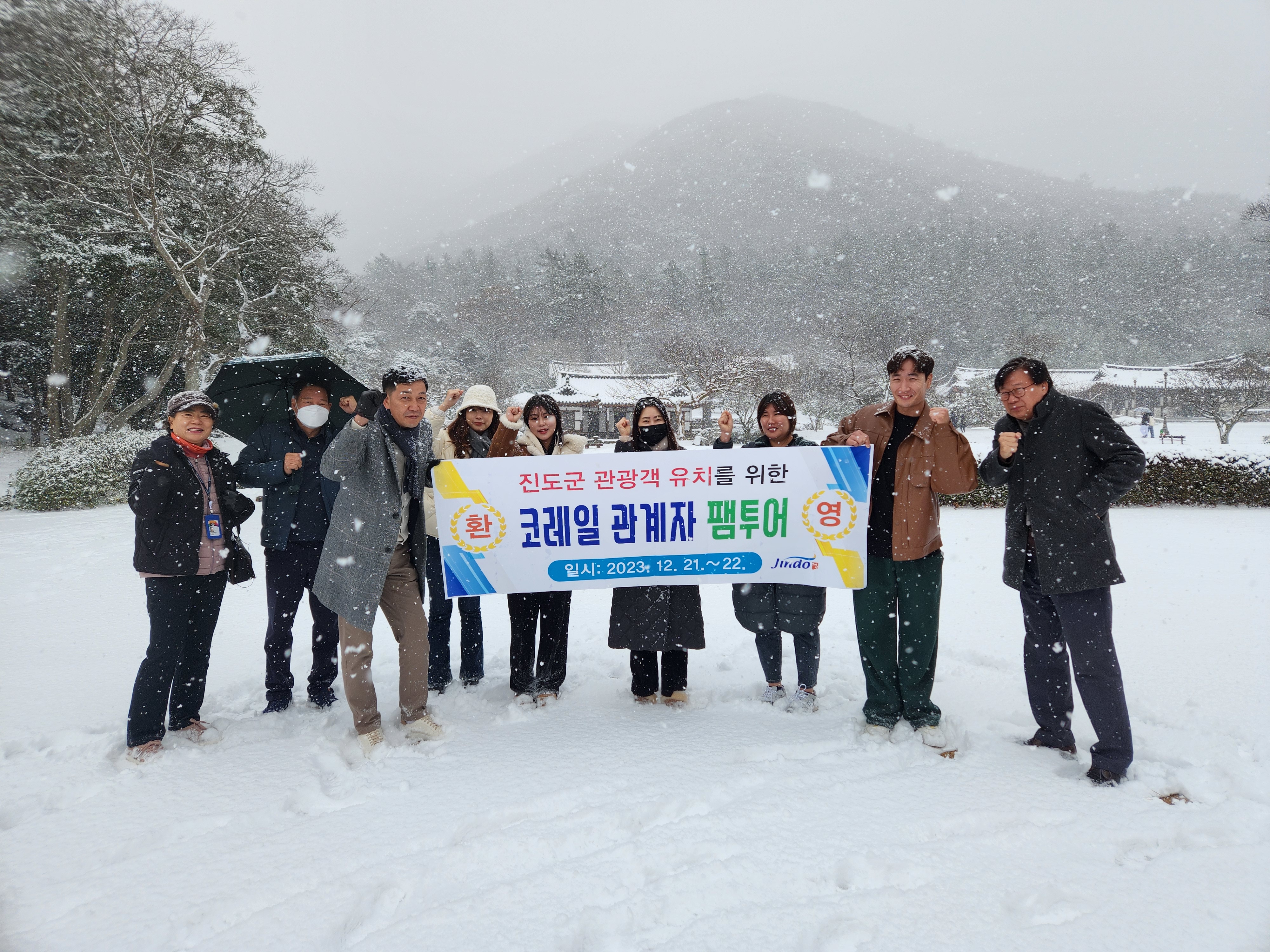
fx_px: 844
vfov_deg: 58.9
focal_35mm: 23
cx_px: 635
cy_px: 476
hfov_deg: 73.9
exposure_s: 1/1096
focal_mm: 5.4
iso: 20
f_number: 1.8
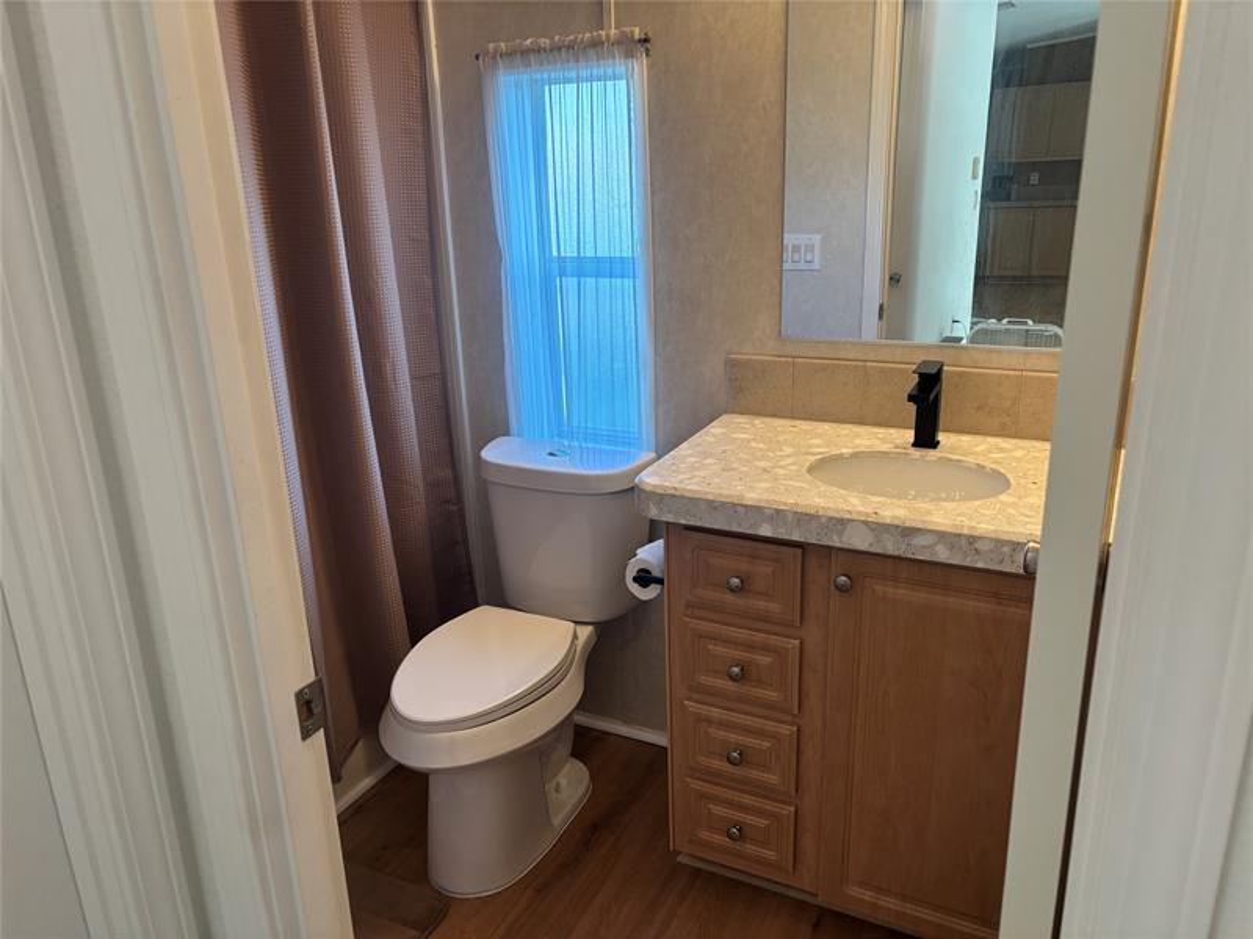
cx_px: 626
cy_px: 470
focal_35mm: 26
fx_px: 941
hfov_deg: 67.3
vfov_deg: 53.1
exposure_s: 1/120
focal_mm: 5.96
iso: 125
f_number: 1.6
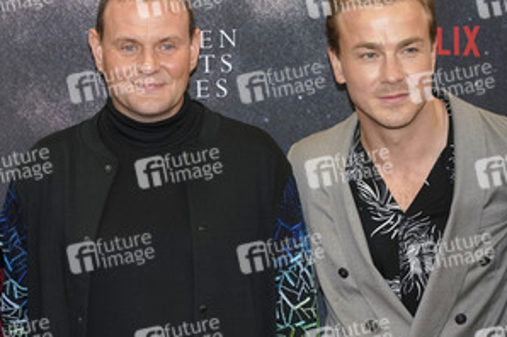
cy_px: 126
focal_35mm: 144
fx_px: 2026
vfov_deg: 9.5
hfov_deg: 14.2
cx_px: 134
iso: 640
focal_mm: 95
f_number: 5.6
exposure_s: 1/160
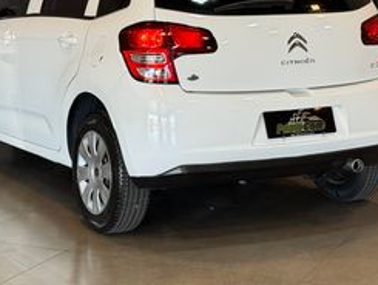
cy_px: 89
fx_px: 1007
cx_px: 184
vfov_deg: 16.1
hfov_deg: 21.3
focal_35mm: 92
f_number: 1.78
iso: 80
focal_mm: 6.76
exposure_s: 1/60
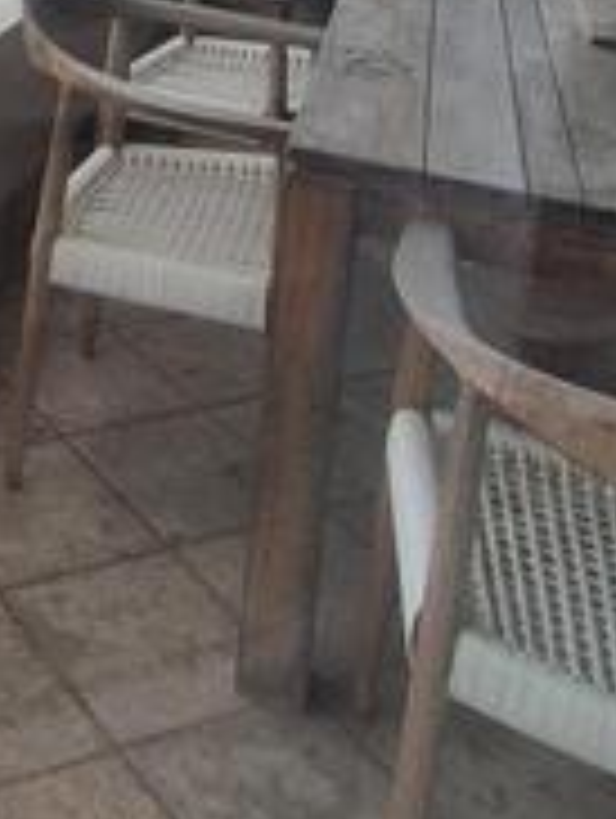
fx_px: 1349
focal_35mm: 57
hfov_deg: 22.6
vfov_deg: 28.5
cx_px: -211
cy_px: -207
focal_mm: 1.74
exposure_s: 1/2192
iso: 50
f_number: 2.2
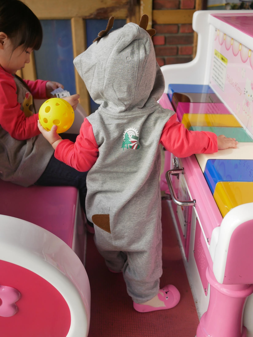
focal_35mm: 40
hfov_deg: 36.0
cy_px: 168
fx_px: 390
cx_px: 126
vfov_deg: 46.8
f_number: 2.8
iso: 200
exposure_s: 1/320
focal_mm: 20
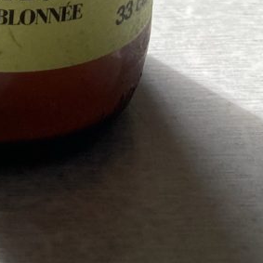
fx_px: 1203
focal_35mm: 140
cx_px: -257
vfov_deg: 10.5
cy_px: -391
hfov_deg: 11.3
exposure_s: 1/716
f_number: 1.8
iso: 20
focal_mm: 3.99
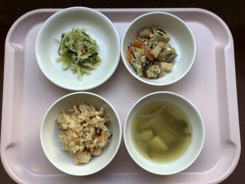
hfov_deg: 58.4
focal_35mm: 31
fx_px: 219
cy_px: 92
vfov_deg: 45.4
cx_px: 122
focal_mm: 3.3
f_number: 2.4
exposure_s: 1/120
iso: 32
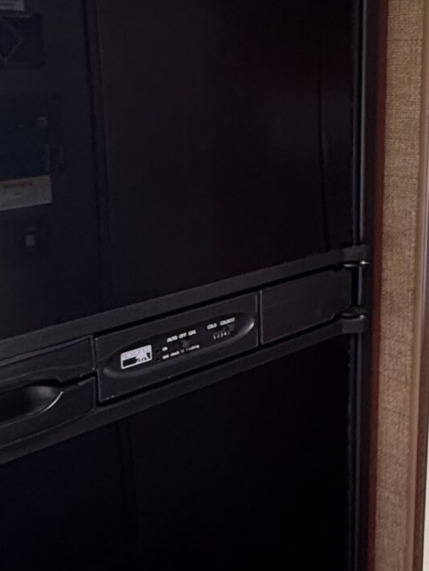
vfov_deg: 38.2
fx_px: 826
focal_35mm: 50
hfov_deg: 28.9
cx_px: 282
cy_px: 264
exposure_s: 1/77
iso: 320
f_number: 2.2
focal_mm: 2.22
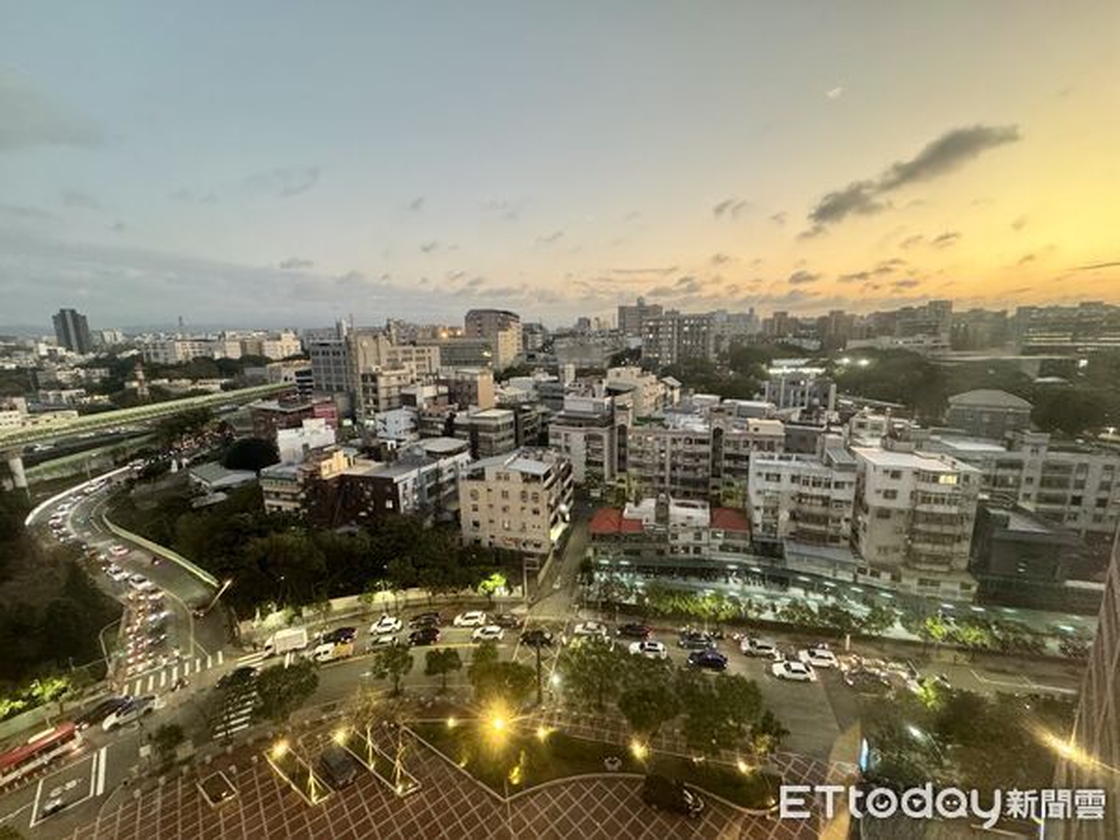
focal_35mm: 14
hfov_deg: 102.1
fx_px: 453
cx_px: 560
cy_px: 420
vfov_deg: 85.7
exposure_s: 1/60
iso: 640
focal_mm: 2.22
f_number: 2.2
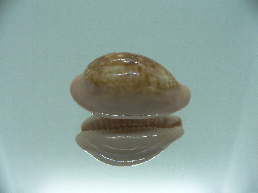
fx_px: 261
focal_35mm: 35
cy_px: 96
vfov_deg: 40.7
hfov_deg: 52.6
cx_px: 129
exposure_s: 1/60
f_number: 2.8
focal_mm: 4.6
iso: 80
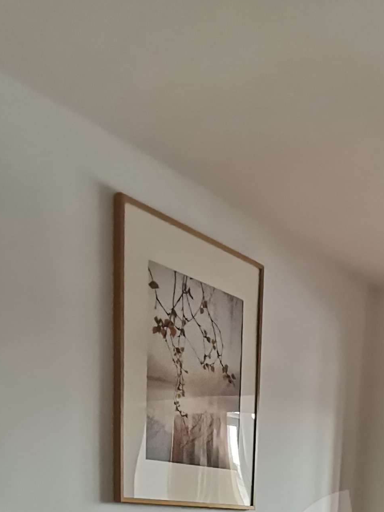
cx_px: 338
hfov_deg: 30.3
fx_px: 680
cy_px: 635
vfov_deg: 32.8
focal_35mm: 46
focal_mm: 1.78
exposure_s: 1/50
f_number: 2.4
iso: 125
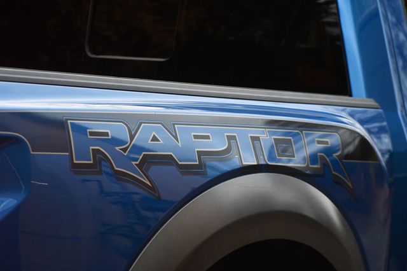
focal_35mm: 147
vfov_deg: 9.3
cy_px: 136
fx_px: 1661
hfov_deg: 14.0
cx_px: 204
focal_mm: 98
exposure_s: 1/125
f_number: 4.8
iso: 1100
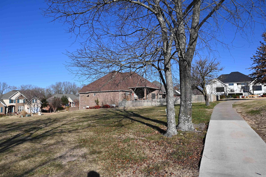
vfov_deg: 52.2
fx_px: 181
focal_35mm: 24
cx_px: 133
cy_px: 88
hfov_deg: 72.6
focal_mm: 24.5
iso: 100
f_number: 7.1
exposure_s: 1/400
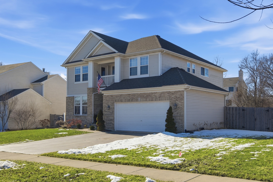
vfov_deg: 36.9
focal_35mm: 36
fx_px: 273
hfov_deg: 53.1
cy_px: 91
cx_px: 136
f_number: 8
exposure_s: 1/25000
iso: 640
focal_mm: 24
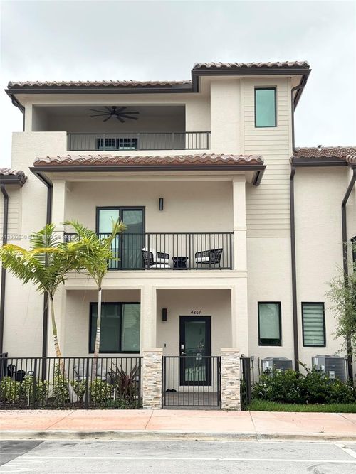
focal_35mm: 48
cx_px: 178
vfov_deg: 39.7
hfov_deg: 30.3
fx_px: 658
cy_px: 237
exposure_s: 1/2833
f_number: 1.78
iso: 64
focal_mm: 6.76
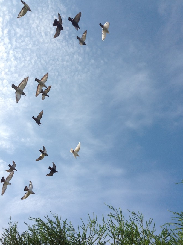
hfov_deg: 35.8
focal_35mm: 40
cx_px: 102
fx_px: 283
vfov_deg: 46.9
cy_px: 124
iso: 80
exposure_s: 1/1890
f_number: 2.4
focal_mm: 4.28
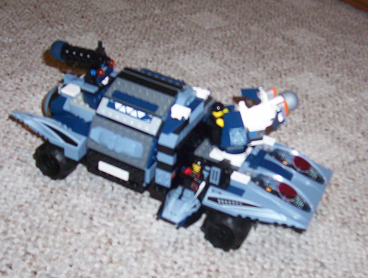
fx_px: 682
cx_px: 226
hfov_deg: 30.1
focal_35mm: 64
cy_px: 150
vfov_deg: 23.0
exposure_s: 1/60
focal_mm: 5.77
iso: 140
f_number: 2.73
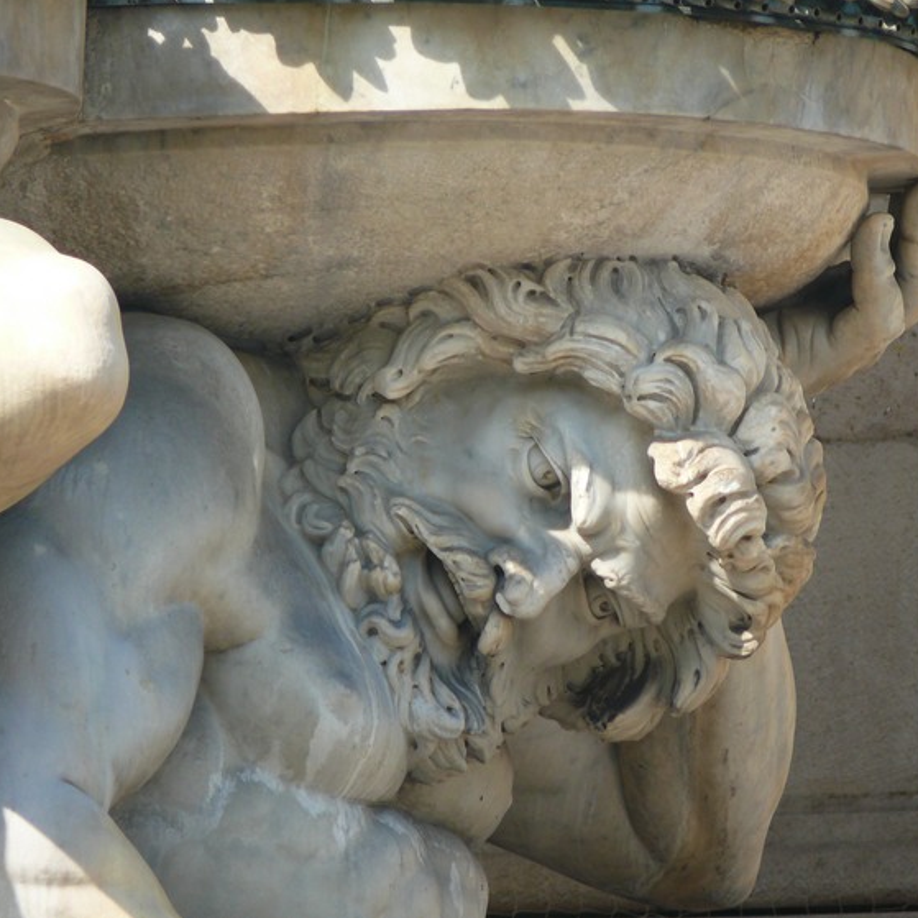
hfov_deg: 3.5
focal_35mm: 498
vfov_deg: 3.5
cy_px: 458
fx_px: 14942
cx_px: 557
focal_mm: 88.8
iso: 100
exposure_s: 1/200
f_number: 4
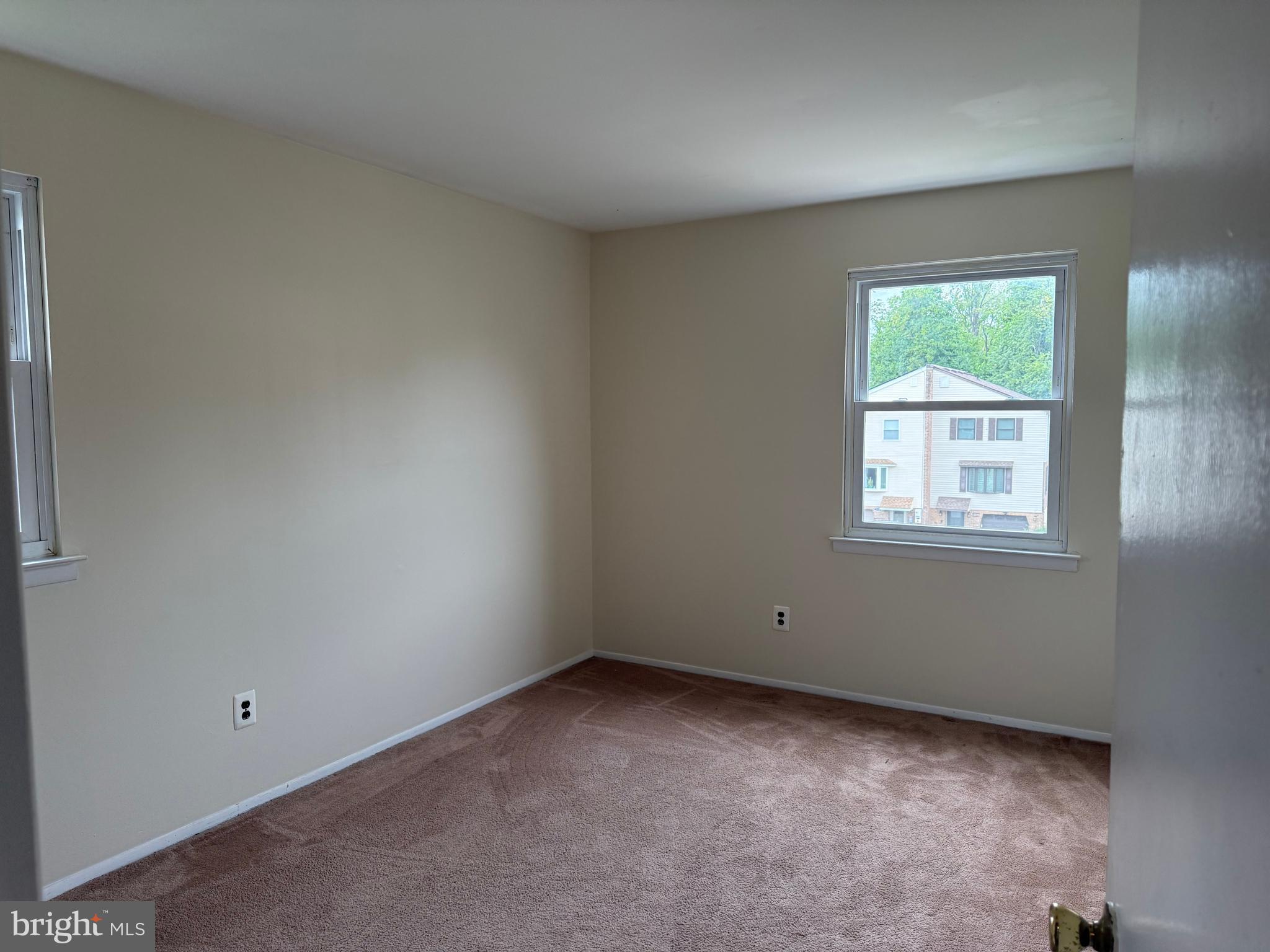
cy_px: 476
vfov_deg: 56.8
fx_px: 881
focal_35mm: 24
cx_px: 635
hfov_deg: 71.6
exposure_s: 1/231
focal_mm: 6.76
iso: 200
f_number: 1.78
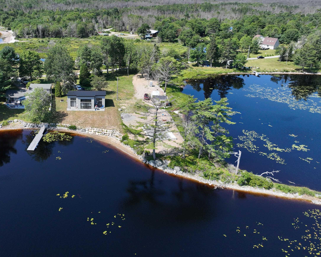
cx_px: 109
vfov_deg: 44.1
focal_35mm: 33
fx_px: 314
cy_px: 94
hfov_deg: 53.2
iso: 170
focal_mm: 12.29
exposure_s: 1/2000
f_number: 2.8
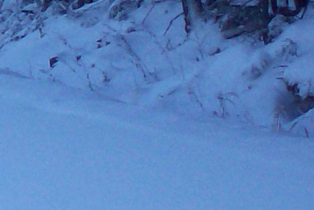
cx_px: -417
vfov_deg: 2.3
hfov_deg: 3.5
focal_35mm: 588
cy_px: -181
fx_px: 5130
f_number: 4.8
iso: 80
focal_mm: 18
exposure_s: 1/229
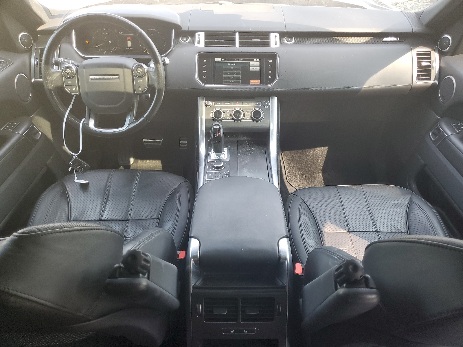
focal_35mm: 26
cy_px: 174
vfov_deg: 53.1
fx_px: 348
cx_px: 232
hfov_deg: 67.3
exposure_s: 1/120
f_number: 1.5
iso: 76
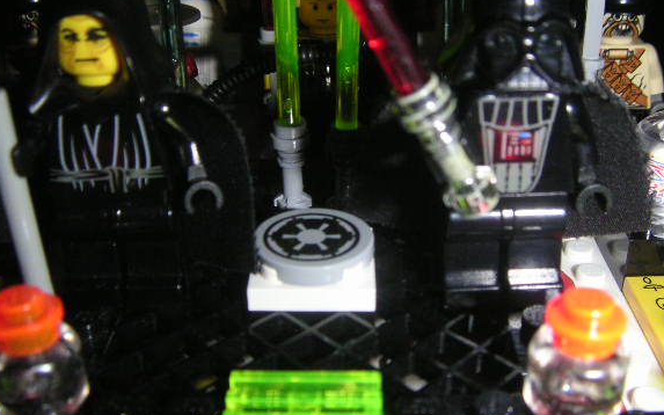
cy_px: 180
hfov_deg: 44.4
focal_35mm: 45
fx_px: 814
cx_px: 340
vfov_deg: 28.6
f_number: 6.7
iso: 160
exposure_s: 1/45
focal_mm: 6
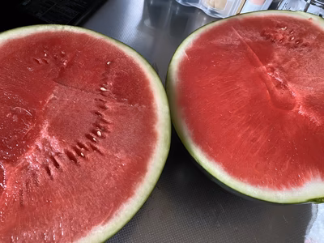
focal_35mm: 26
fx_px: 243
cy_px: 122
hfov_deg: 67.3
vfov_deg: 53.1
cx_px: 162
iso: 500
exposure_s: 1/60
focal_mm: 4.25
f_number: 1.8
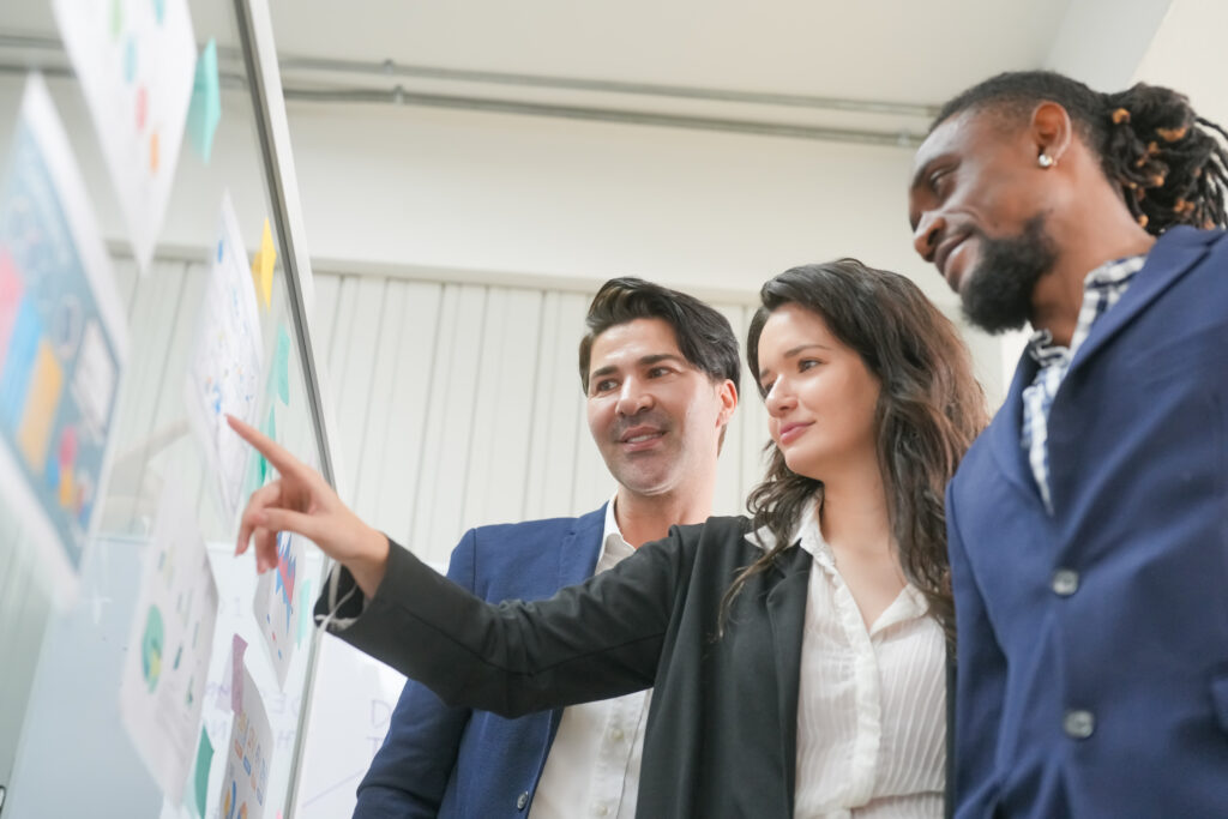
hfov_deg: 39.6
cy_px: 410
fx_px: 1706
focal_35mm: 50
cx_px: 614
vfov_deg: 27.0
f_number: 2.5
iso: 1000
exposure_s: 1/175
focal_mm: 50
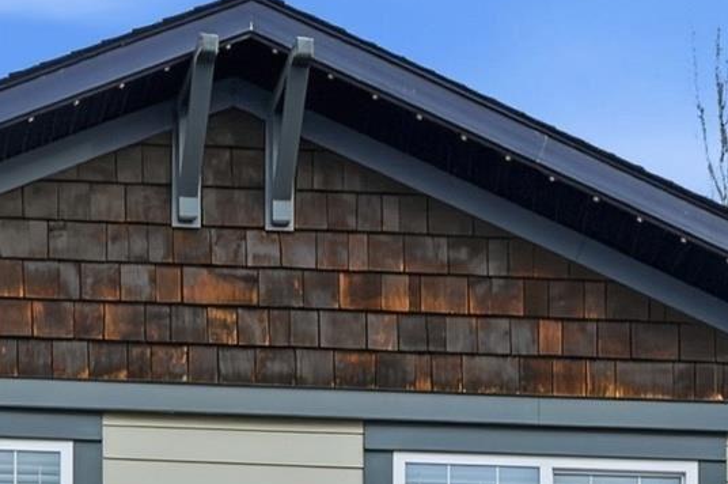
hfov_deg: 14.4
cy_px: 1003
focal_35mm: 140
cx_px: -8
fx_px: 2828
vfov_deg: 9.1
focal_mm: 30
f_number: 8
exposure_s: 1/500
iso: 100
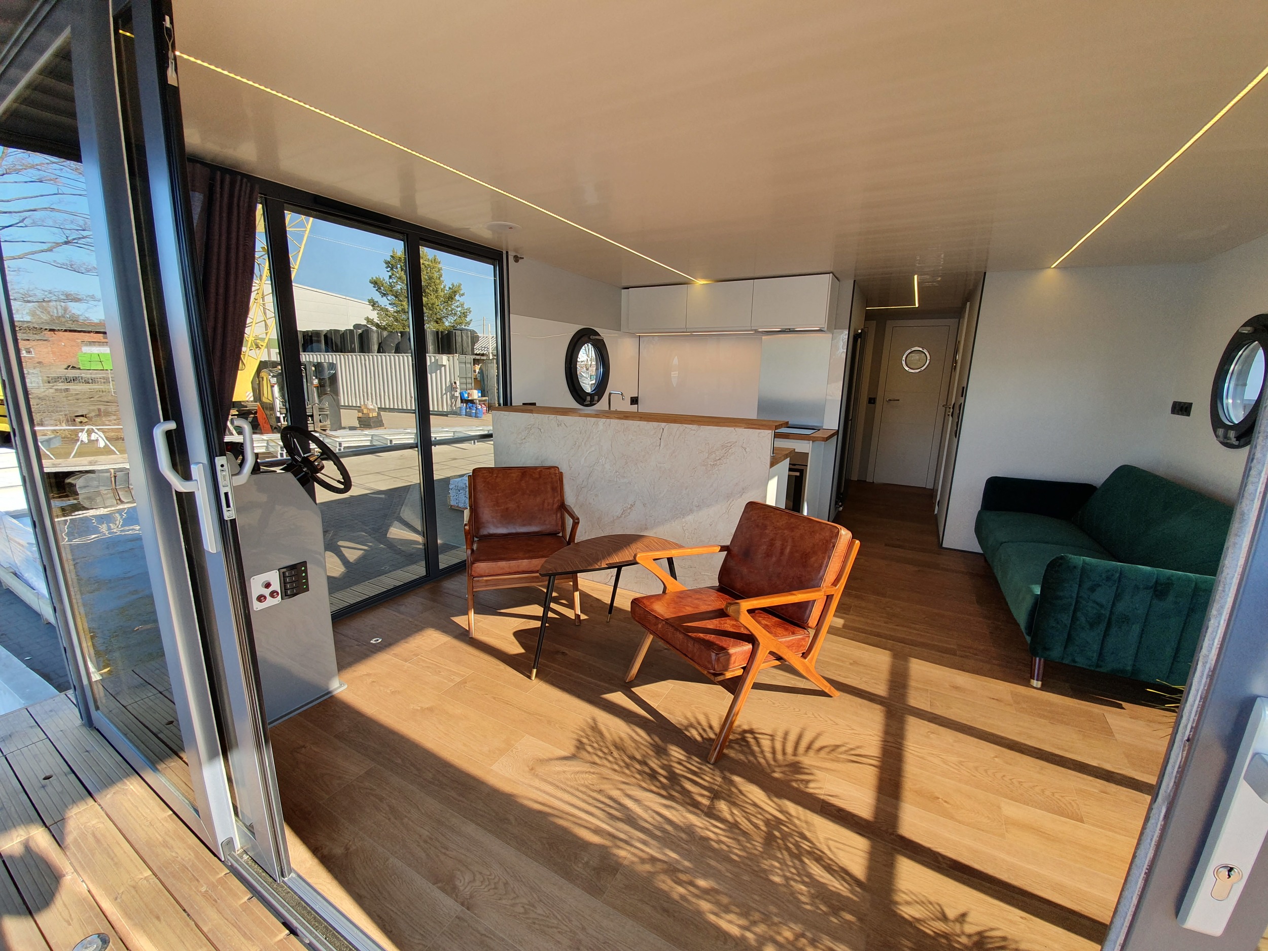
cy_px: 476
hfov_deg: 106.2
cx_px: 634
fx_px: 476
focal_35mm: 13
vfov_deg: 89.9
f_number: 2.2
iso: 50
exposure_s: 1/123
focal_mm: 1.8
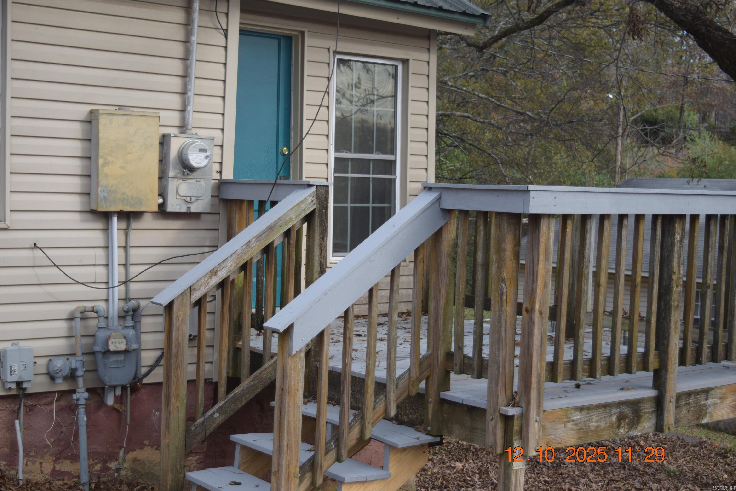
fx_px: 1104
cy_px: 246
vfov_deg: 25.1
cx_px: 368
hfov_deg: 36.9
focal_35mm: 54
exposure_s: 1/400
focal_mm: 36
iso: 200
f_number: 4.8
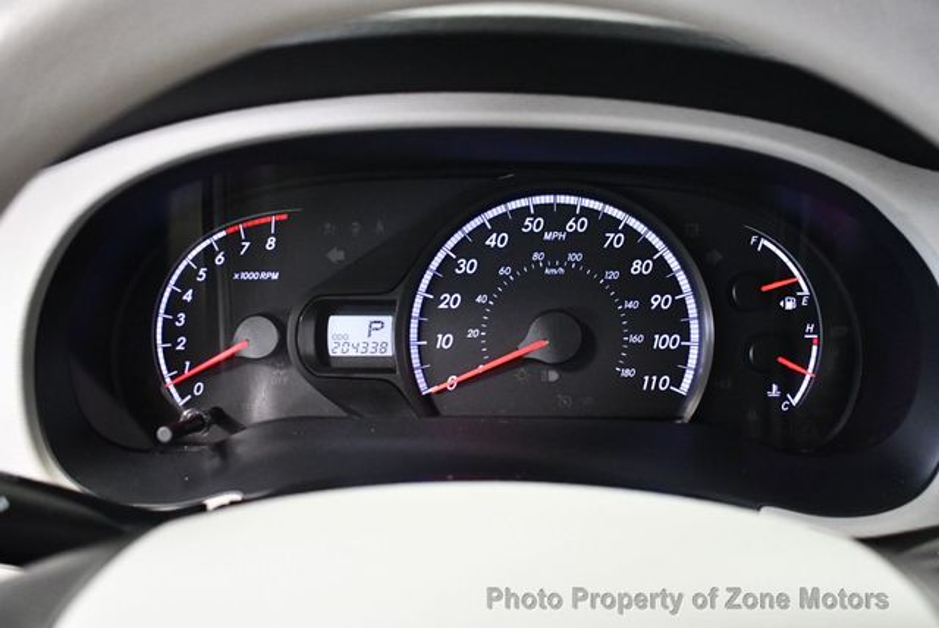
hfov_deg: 53.1
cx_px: 470
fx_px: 940
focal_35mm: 36
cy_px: 314
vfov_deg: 36.9
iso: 4000
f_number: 3.5
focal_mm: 18
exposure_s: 1/60
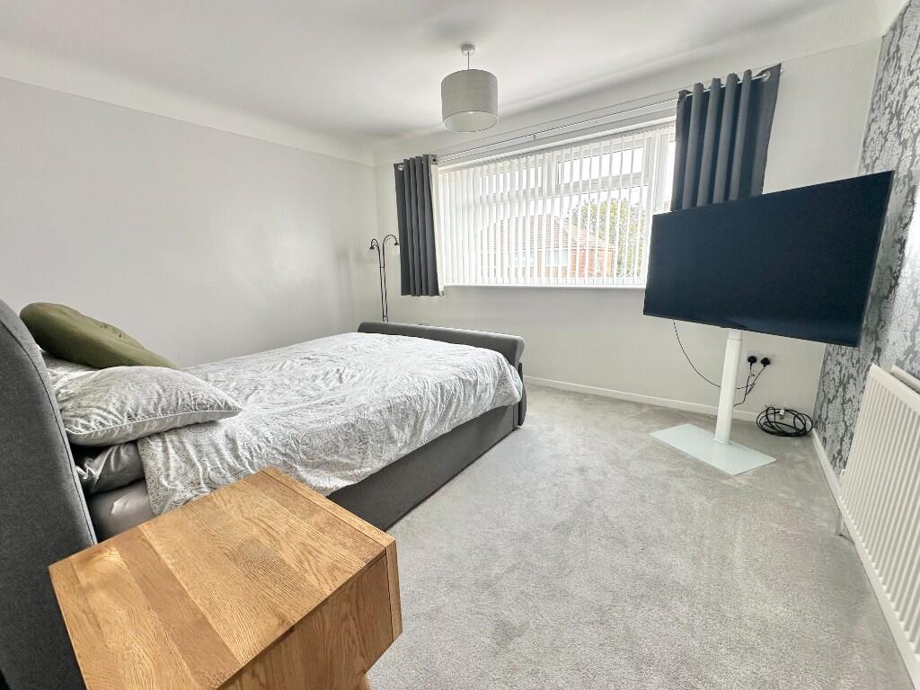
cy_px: 345
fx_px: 372
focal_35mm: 14
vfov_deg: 85.7
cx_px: 460
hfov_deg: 102.1
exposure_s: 1/99
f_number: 2.2
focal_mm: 2.22
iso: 64
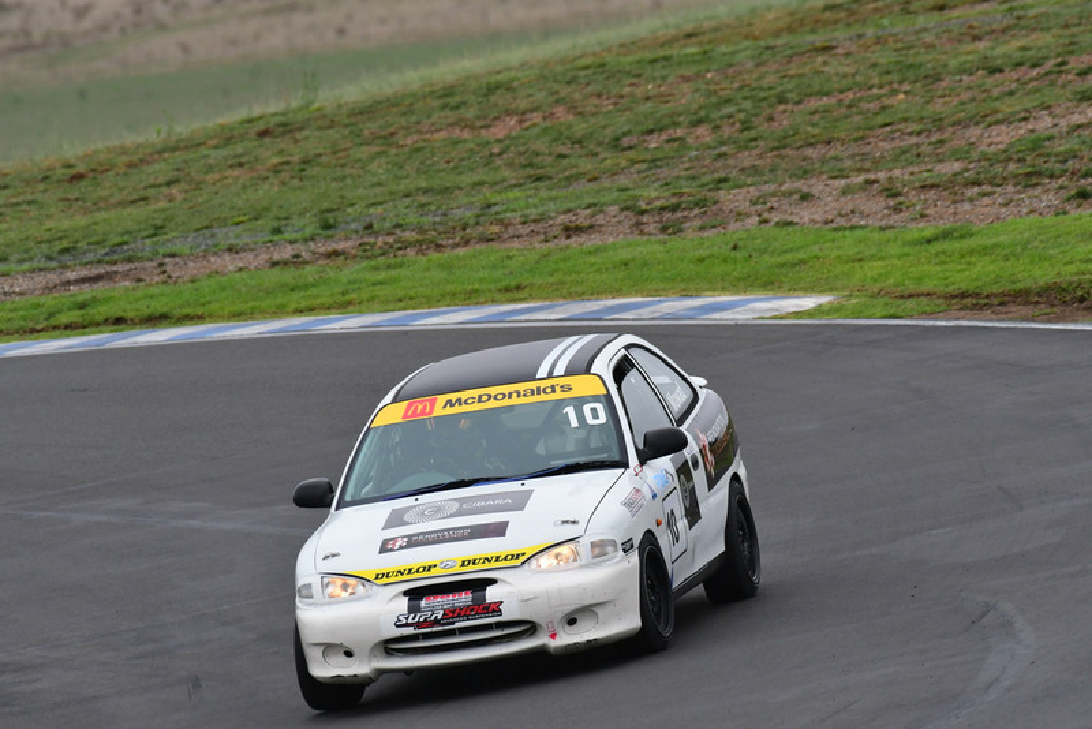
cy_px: 364
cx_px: 546
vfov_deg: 1.8
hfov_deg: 2.7
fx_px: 22757
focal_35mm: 750
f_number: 9
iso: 1000
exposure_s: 1/640
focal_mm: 500
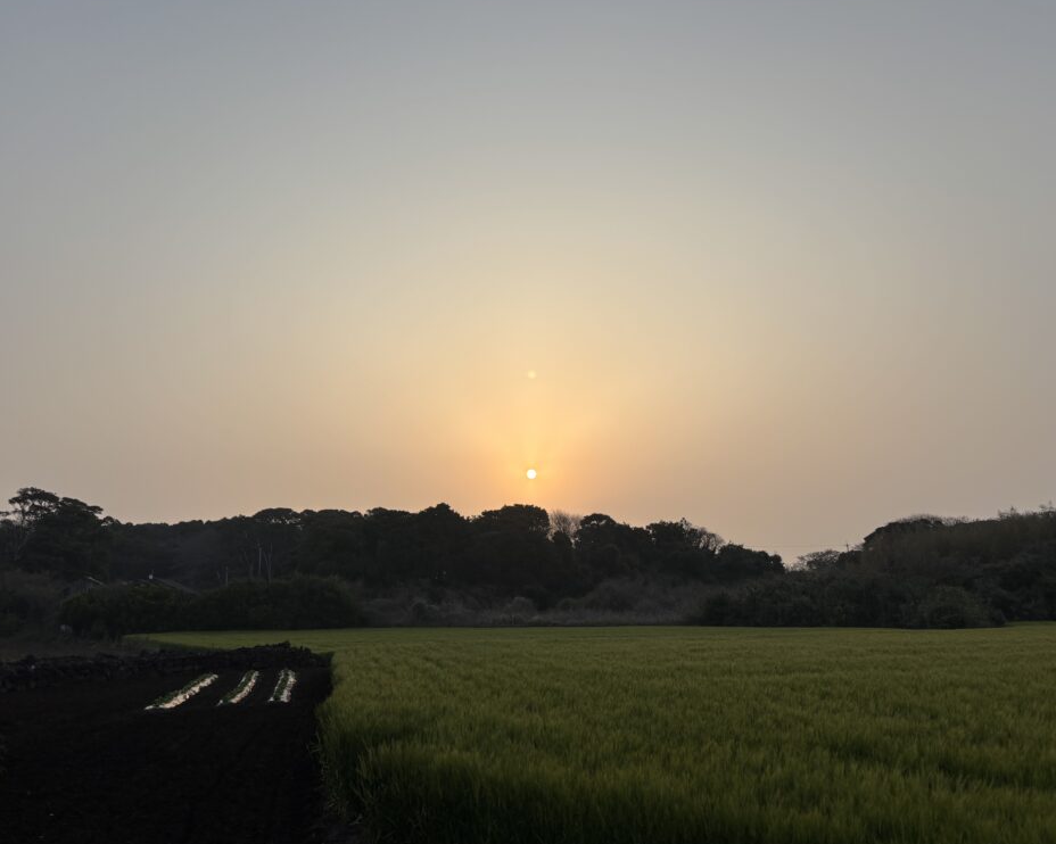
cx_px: 528
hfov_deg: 62.2
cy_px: 424
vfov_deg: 51.5
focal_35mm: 28
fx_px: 875
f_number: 1.6
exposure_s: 1/4425
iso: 50
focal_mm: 5.96
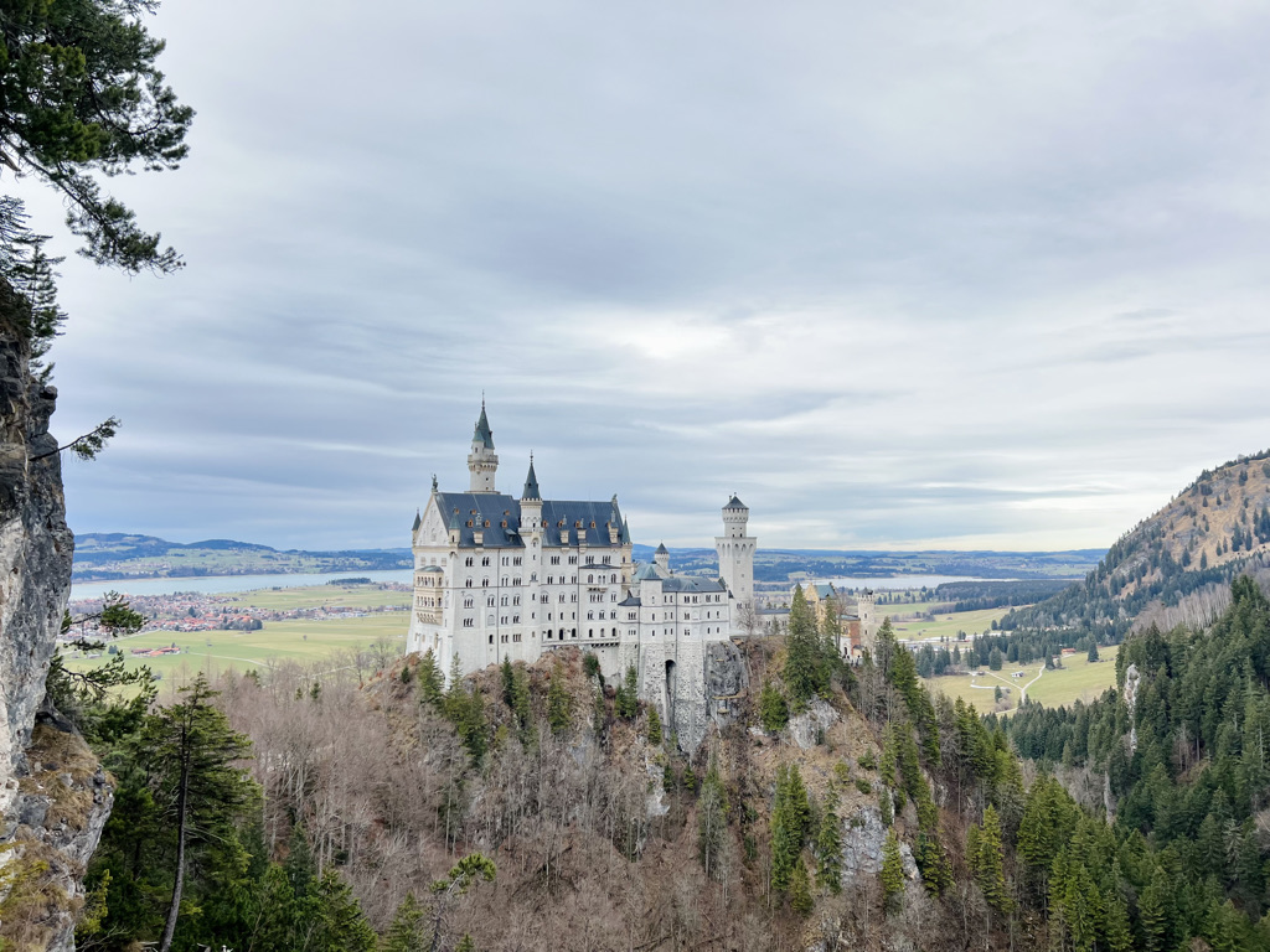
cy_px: 476
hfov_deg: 67.3
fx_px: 954
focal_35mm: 26
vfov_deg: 53.1
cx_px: 635
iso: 50
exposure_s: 1/371
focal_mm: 5.7
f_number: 1.5
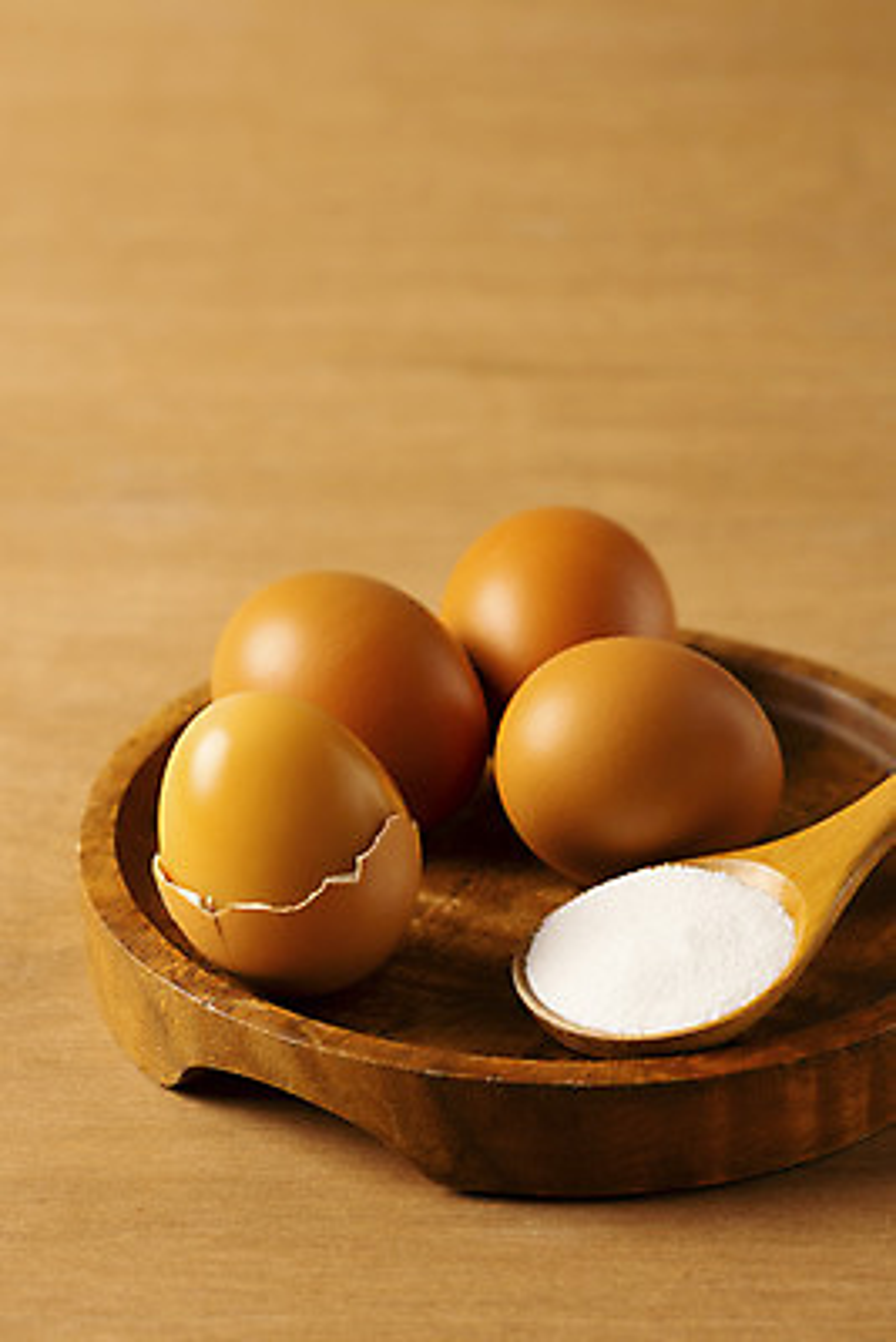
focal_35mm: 105
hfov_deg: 13.1
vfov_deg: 19.4
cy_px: 671
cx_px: 448
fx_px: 3916
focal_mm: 105
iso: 100
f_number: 11
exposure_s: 1/125
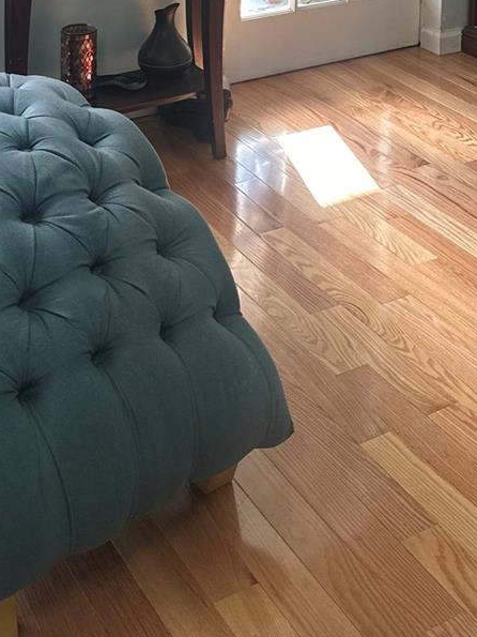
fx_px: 1140
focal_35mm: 62
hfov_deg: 23.6
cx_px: 293
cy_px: -165
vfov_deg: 26.9
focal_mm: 6.86
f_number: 1.78
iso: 100
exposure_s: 1/120
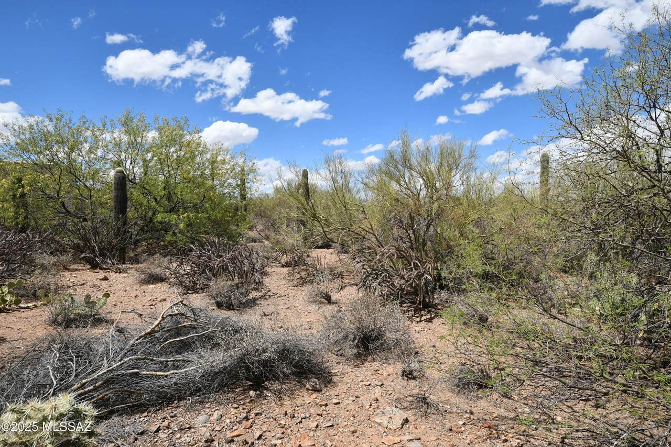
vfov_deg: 62.0
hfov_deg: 84.0
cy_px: 224
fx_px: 373
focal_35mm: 20
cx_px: 336
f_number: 9
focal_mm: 10
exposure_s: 1/320
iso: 100
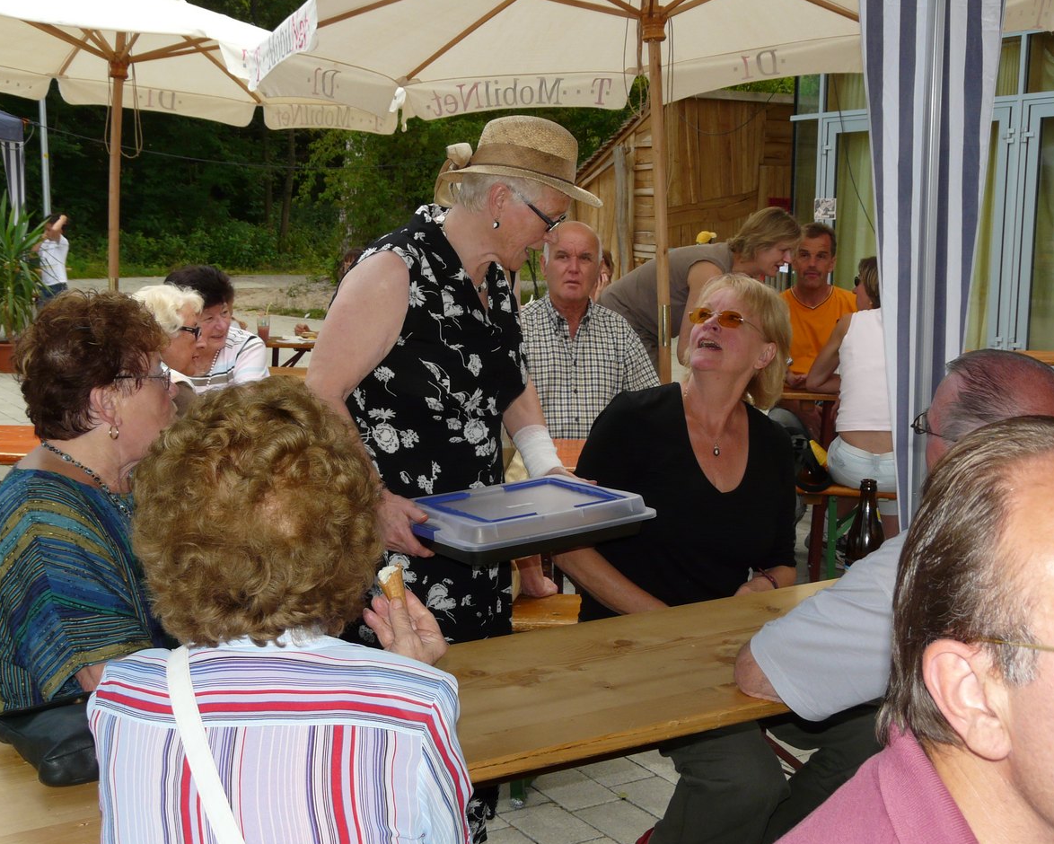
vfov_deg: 30.3
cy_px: 424
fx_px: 1560
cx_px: 535
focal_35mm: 50
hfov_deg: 37.3
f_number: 3.6
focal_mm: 7.7
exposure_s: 1/125
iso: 100
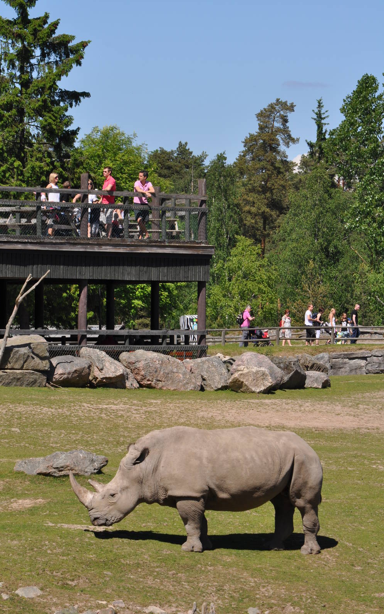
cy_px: 307
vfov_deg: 10.9
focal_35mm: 192
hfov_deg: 6.9
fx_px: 3206
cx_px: 190
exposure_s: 1/200
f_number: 16
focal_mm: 125
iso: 200
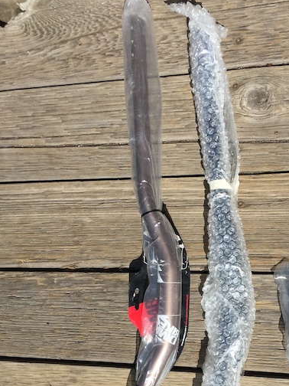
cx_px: 229
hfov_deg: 30.8
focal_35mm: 46
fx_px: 512
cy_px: 296
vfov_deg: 39.9
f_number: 2.2
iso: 32
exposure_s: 1/3049
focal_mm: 4.15
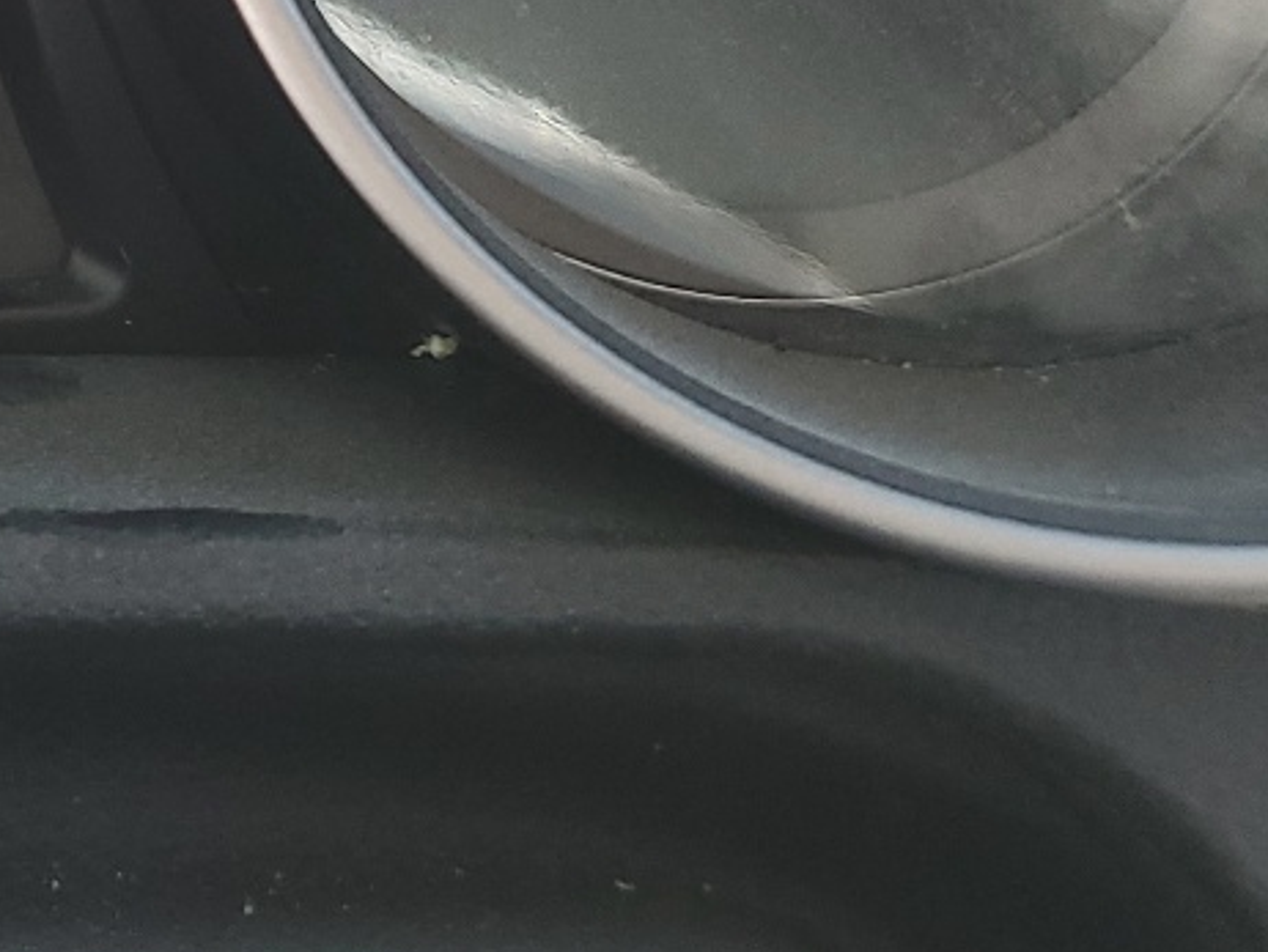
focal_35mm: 90
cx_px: -395
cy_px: -571
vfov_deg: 15.0
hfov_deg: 19.9
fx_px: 3298
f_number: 1.5
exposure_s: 1/120
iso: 61
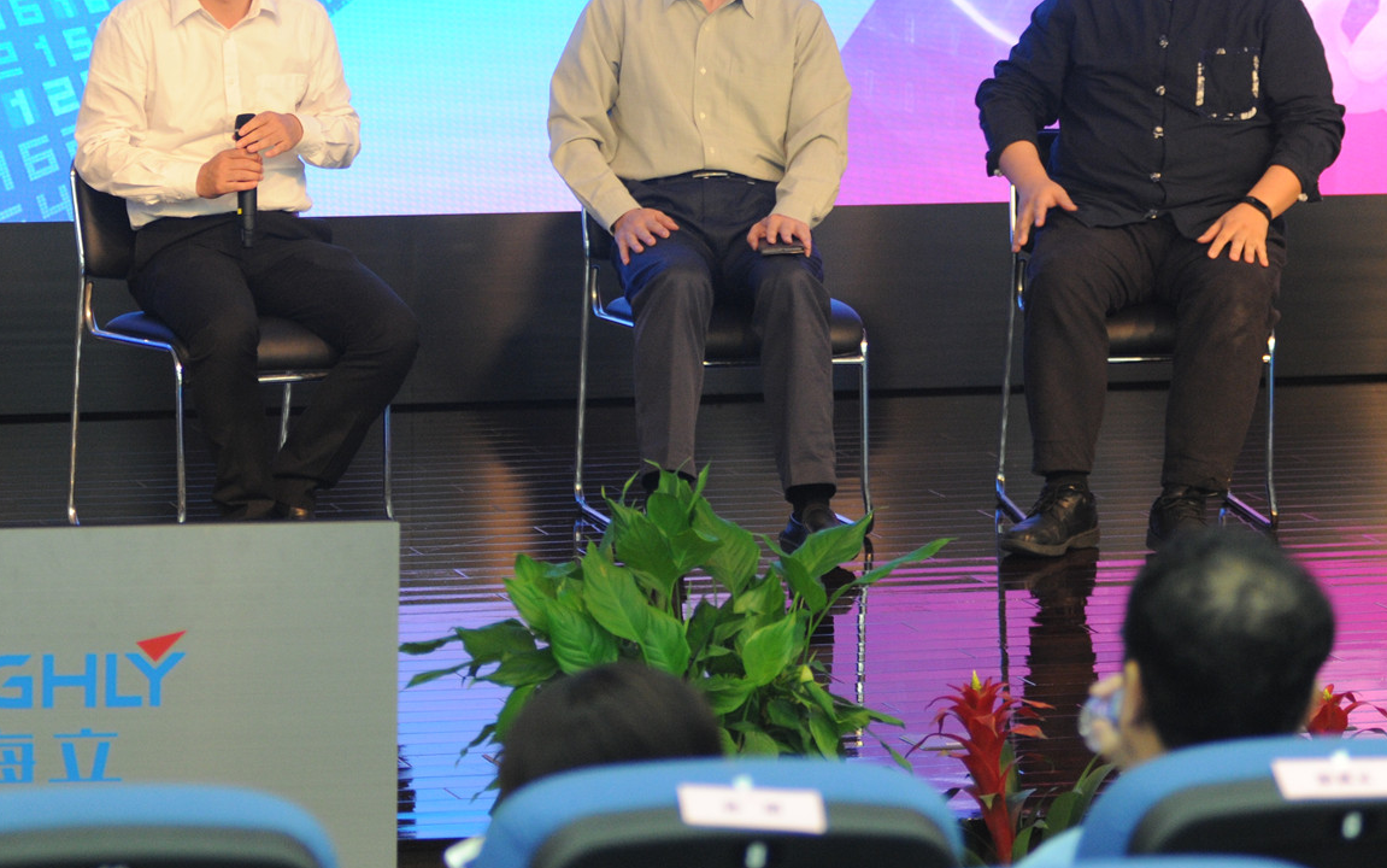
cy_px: -29
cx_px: 680
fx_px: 6692
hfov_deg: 11.8
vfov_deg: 7.4
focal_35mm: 177
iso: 800
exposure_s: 1/60
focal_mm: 80
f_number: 2.8
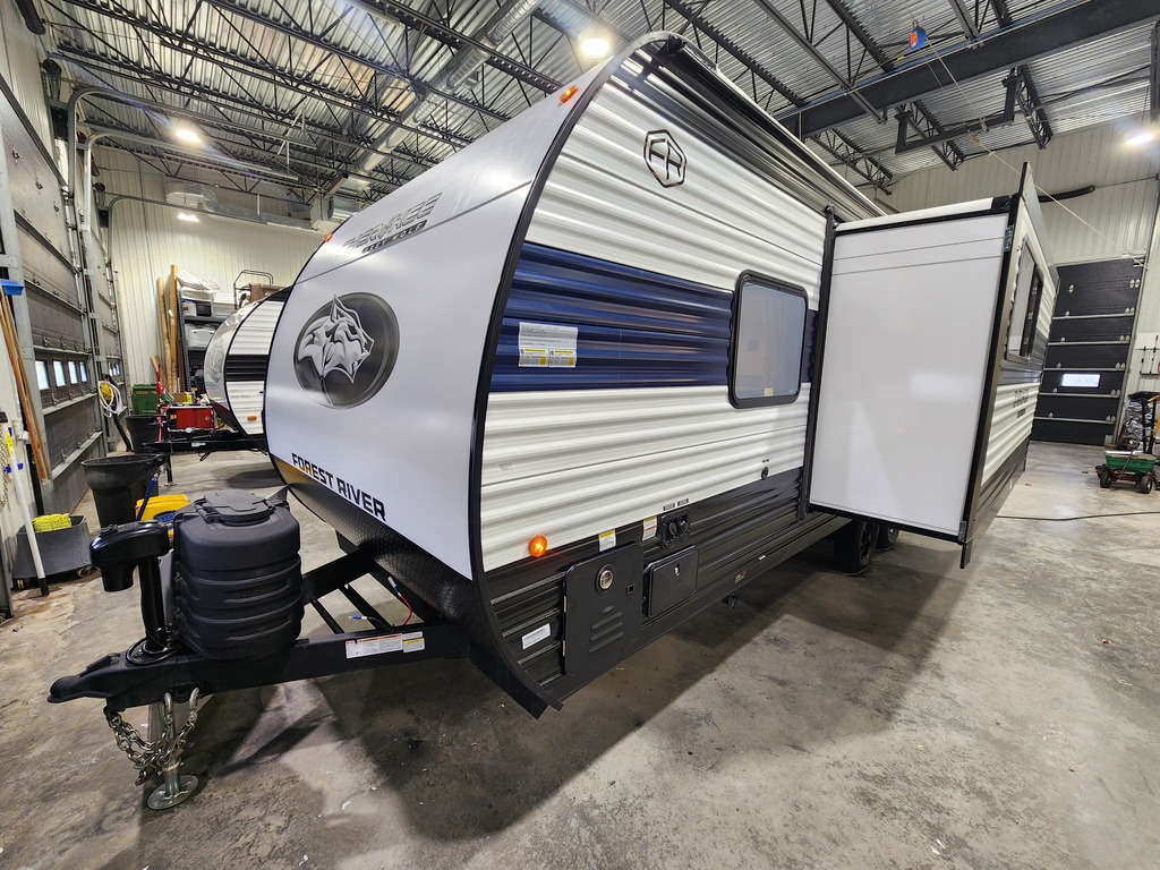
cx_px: 580
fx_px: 436
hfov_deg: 106.2
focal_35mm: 13
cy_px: 435
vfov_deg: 89.9
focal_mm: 2.2
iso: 160
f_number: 2.2
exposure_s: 1/60
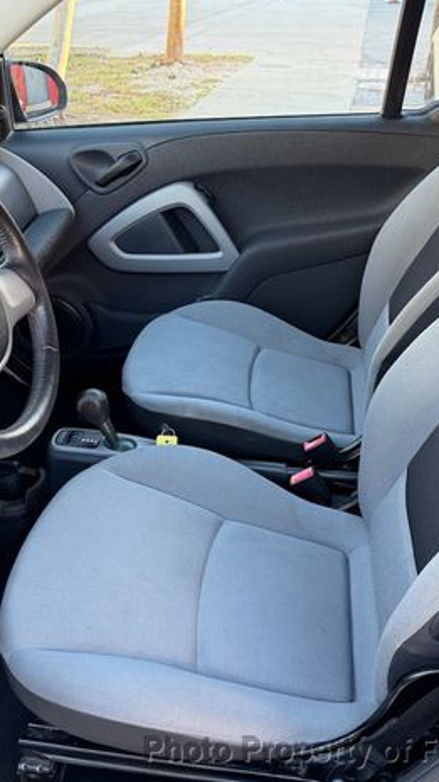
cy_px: 382
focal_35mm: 36
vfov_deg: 55.3
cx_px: 261
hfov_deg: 32.7
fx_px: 746
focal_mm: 6.76
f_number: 1.78
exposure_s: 1/121
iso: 160
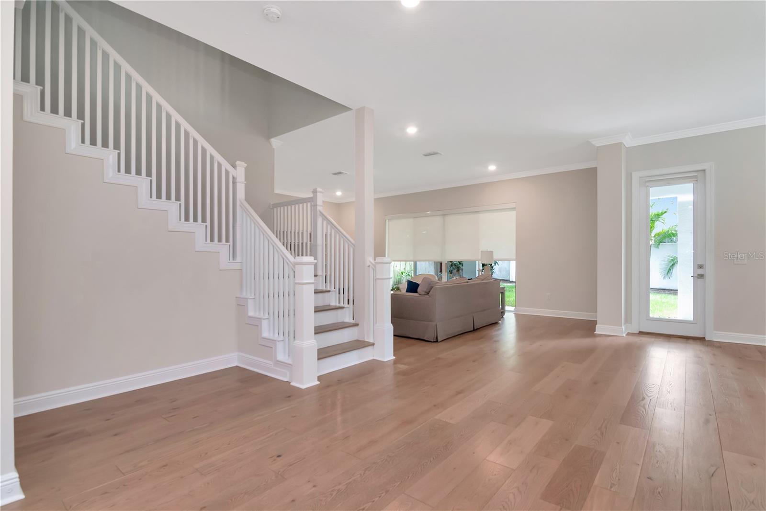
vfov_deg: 72.0
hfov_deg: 95.0
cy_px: 256
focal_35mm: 16
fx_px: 351
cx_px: 383
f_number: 7.1
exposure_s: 1/40
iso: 1000
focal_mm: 11
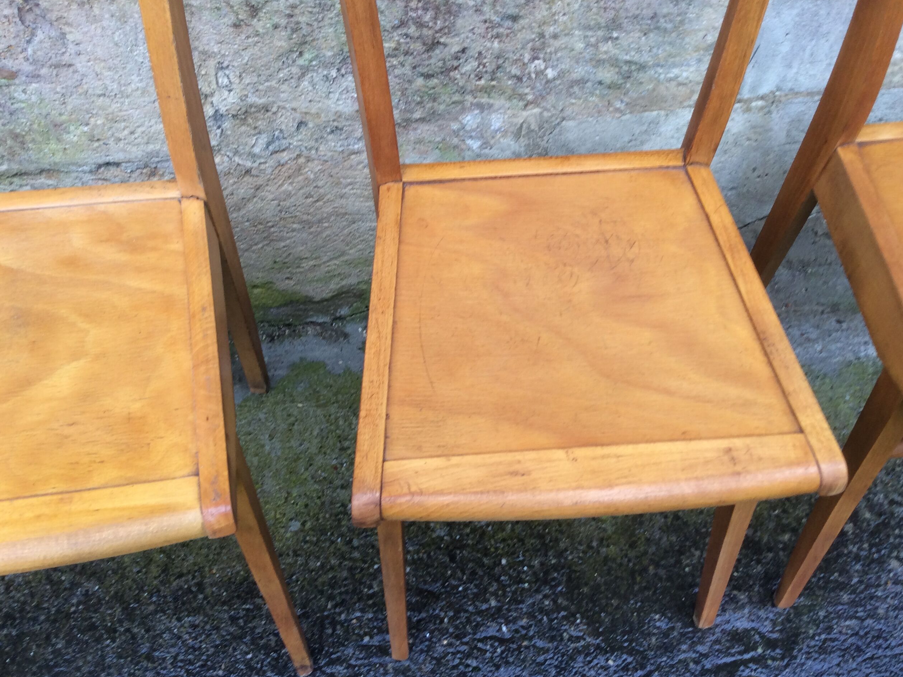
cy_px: 339
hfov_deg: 55.4
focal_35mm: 33
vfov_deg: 42.9
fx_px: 861
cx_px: 460
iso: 32
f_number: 2.4
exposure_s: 1/33
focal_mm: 3.3
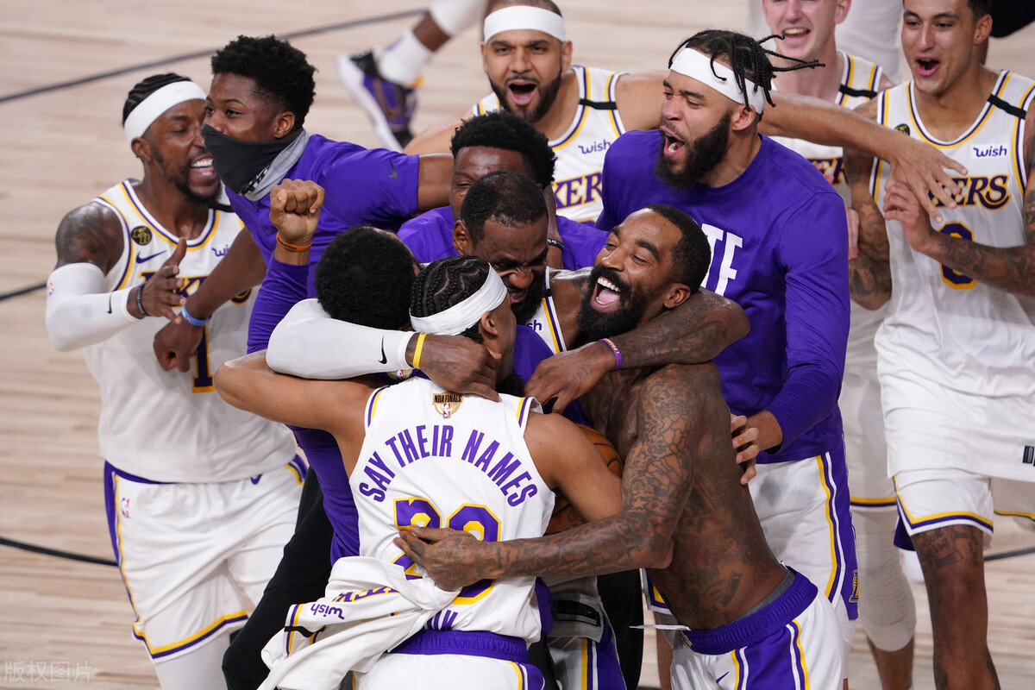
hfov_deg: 4.7
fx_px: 12678
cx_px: 518
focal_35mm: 441
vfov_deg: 3.1
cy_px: 345
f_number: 6.3
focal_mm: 441
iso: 8000
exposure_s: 1/1000
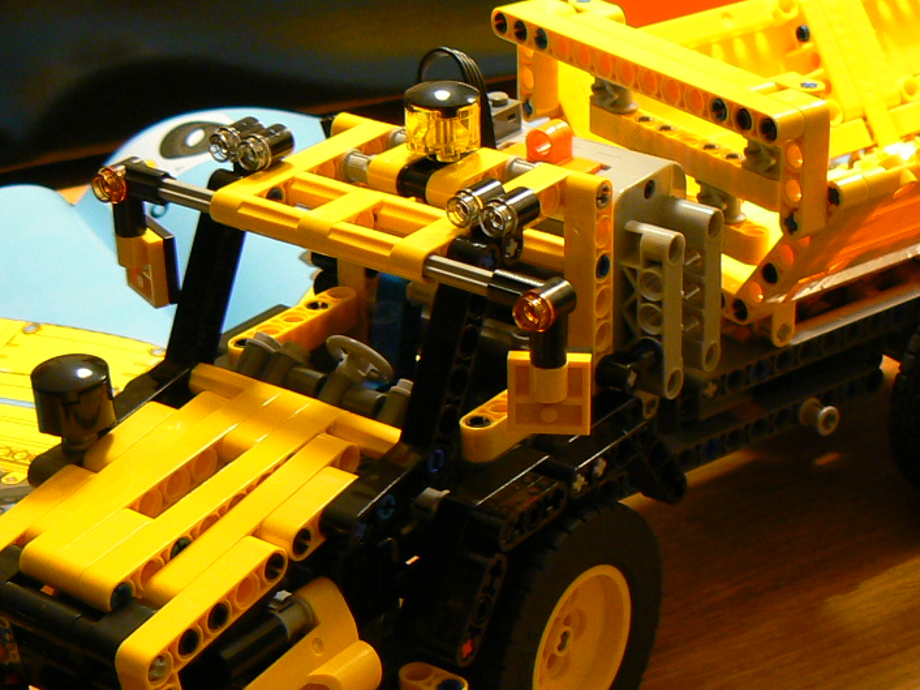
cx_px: 601
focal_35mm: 78
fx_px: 2072
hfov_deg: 24.9
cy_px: 390
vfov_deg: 18.9
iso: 100
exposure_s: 1/2
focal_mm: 6
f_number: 2.8
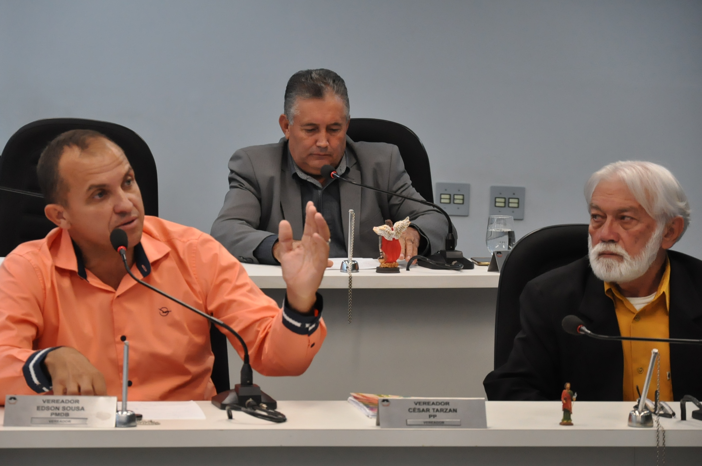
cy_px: 246
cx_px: 334
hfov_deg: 12.1
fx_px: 3302
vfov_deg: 8.1
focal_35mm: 170
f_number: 5.6
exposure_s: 1/200
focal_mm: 105
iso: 2000
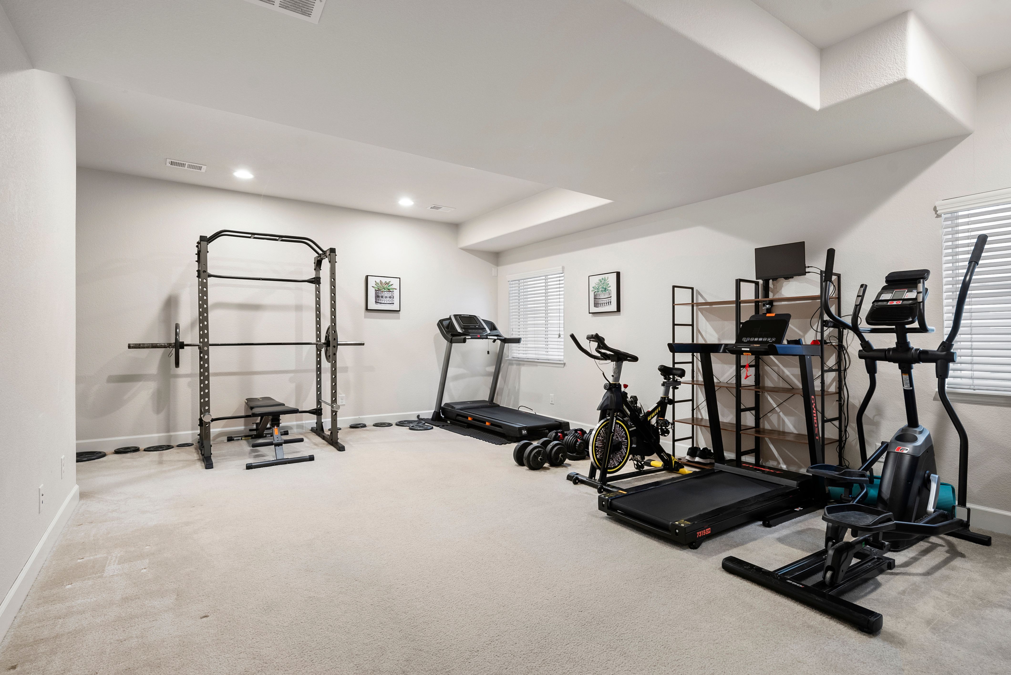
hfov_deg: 93.2
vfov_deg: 70.5
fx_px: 478
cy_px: 338
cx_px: 506
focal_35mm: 17
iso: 640
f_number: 8
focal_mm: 17
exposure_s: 1/1.25
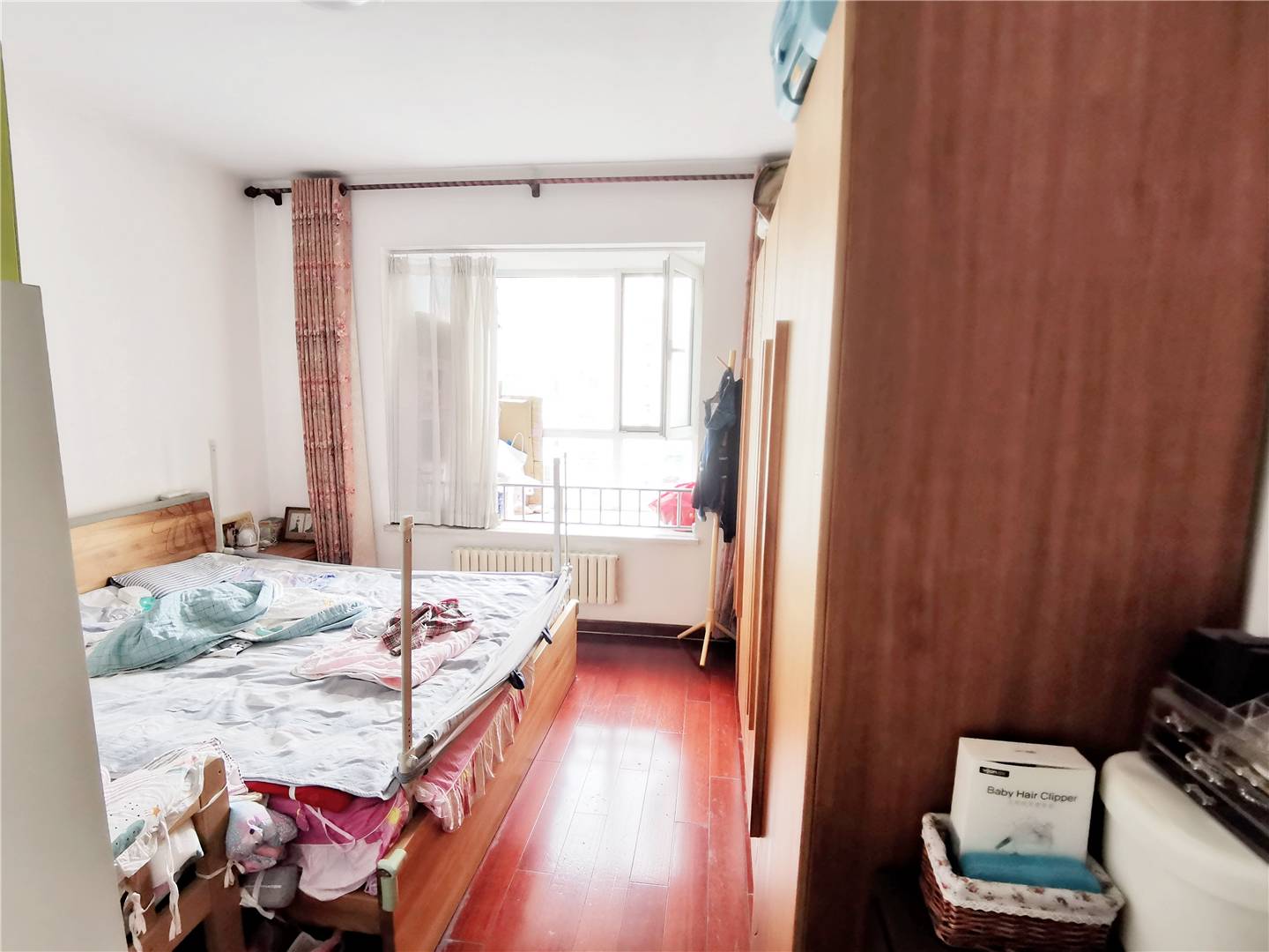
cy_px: 476
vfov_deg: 74.7
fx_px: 623
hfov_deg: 91.0
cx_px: 634
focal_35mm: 17
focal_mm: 2.26
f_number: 2.2
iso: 320
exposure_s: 1/50
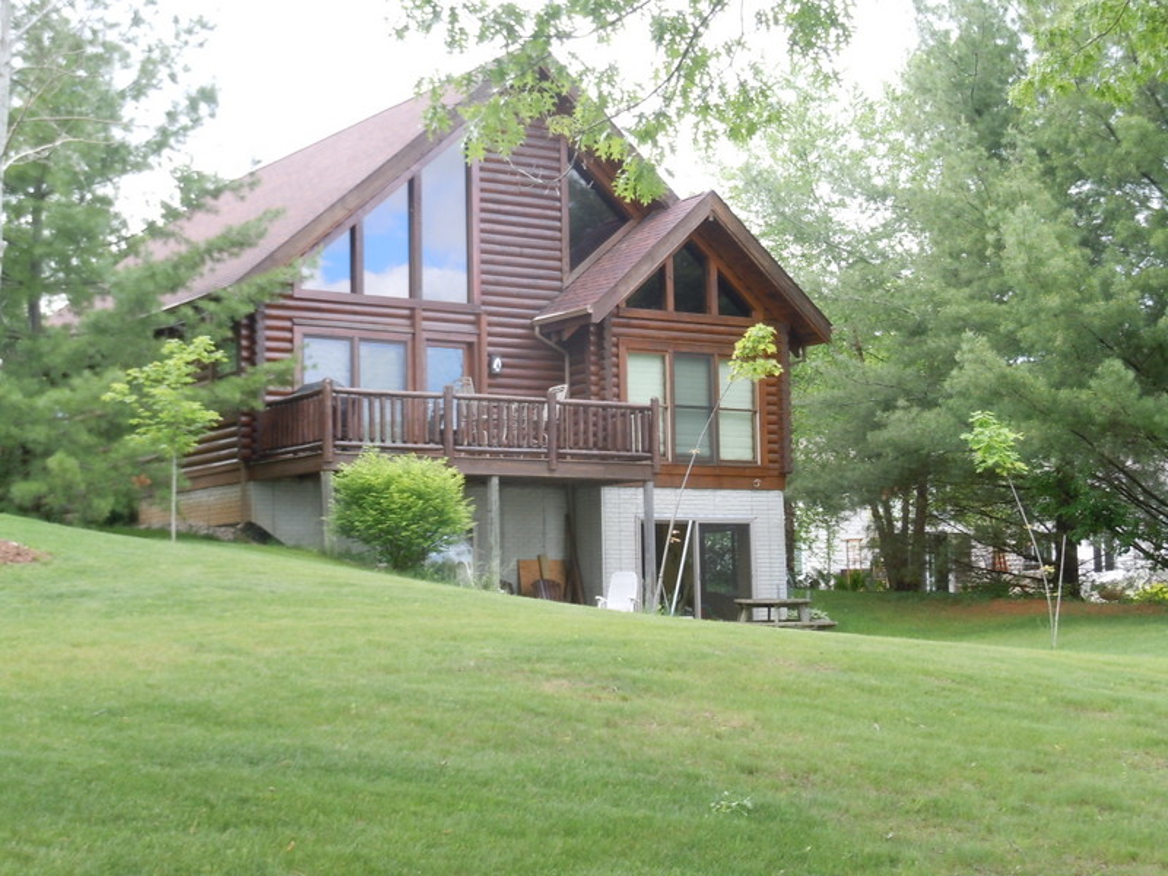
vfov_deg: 23.3
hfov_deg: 30.7
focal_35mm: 63
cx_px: 584
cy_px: 438
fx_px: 2126
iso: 160
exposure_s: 1/80
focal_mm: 11.2
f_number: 5
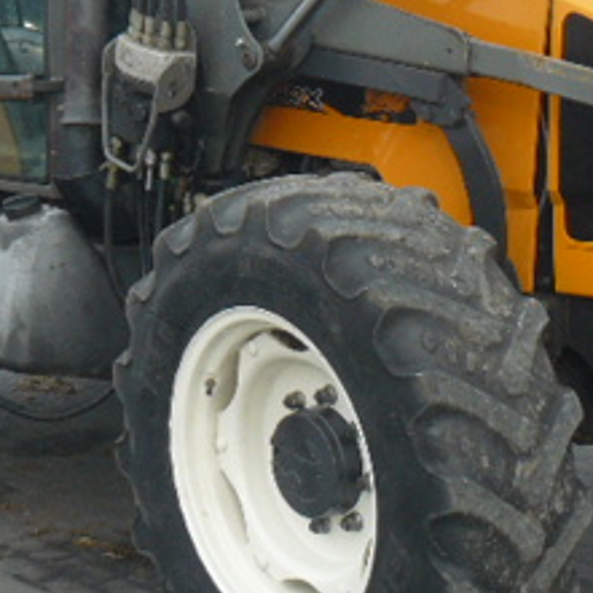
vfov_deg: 18.7
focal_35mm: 92
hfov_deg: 18.9
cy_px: 118
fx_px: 1783
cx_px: 330
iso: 100
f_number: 4
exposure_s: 1/100
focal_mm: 6
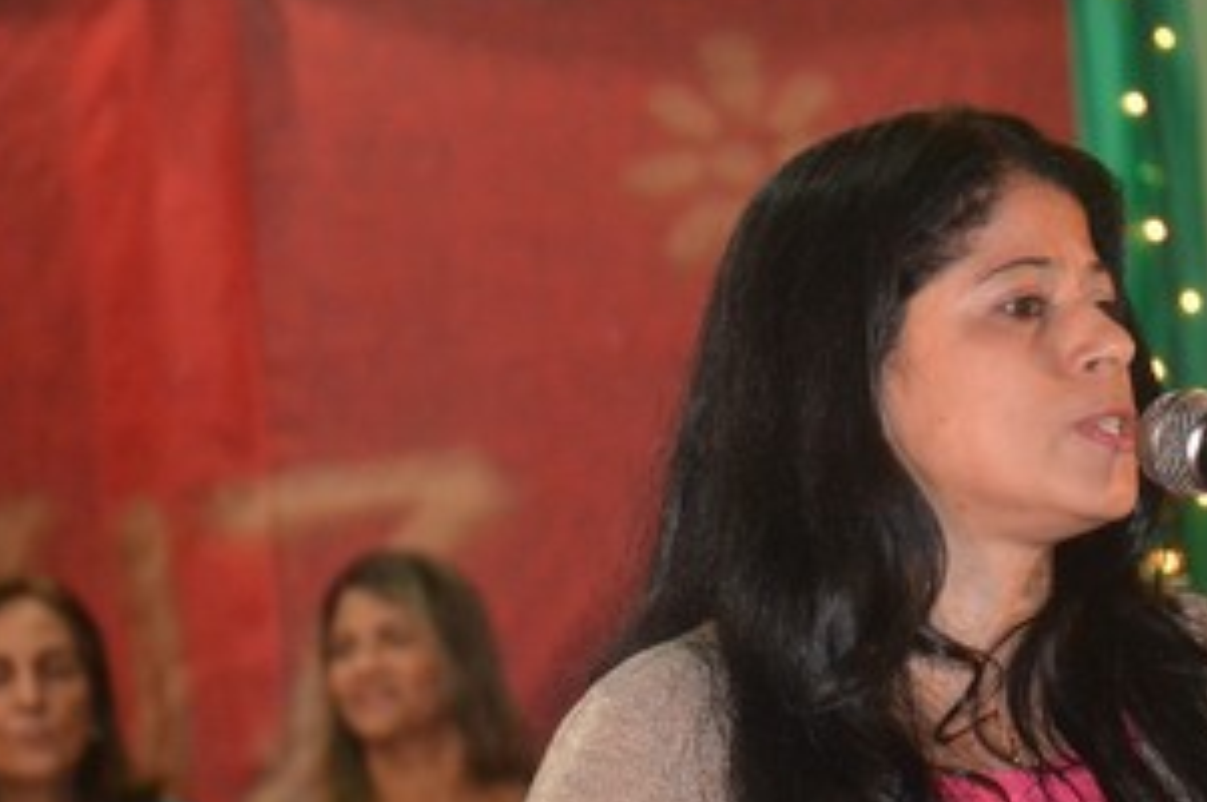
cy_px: 537
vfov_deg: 6.8
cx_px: 846
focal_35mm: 202
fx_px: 6765
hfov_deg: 10.2
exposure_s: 1/60
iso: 3200
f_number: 5.6
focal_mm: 90
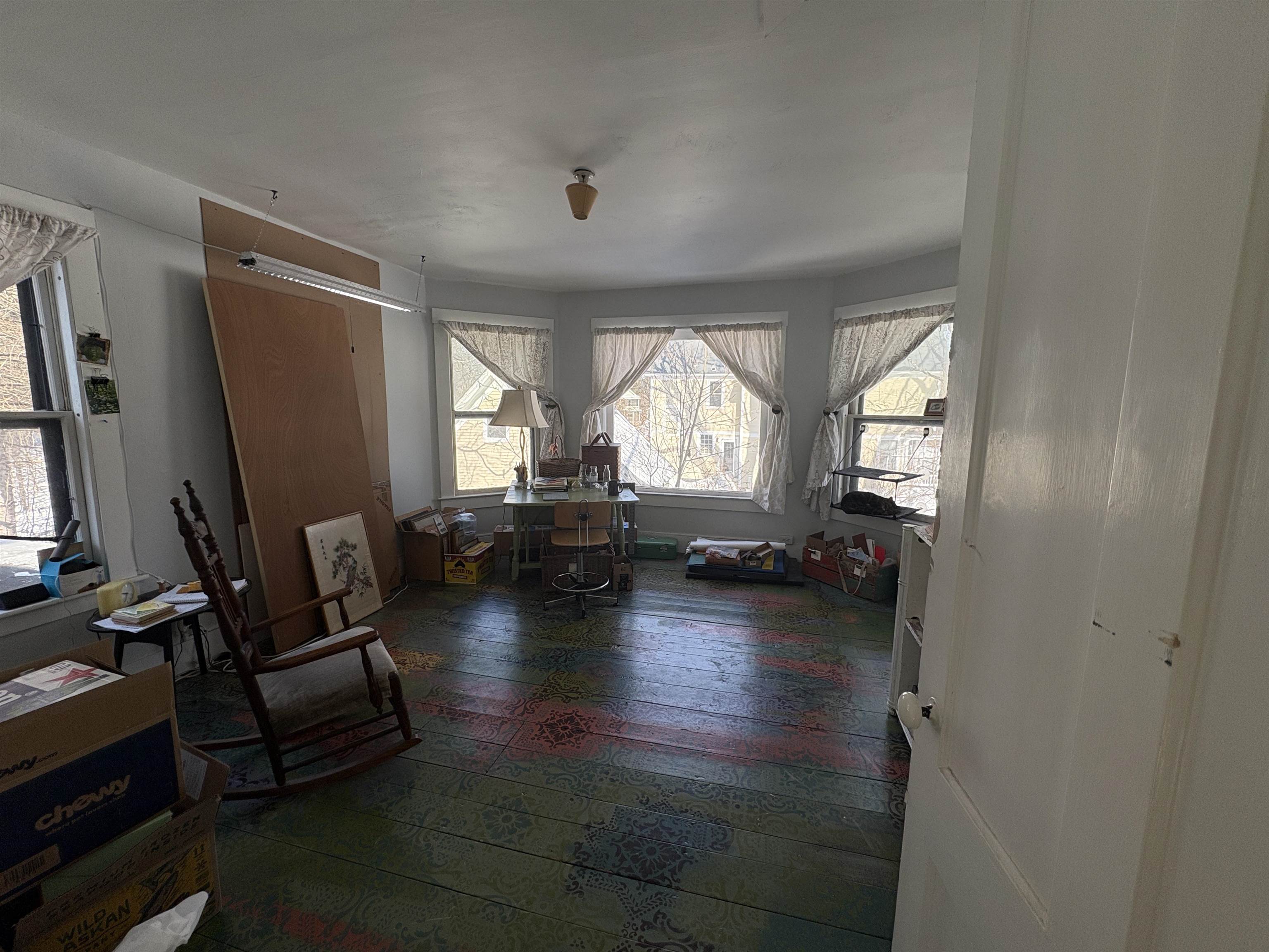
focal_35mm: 14
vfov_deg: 85.7
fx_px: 513
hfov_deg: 102.1
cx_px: 634
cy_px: 476
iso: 64
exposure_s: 1/324
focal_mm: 2.22
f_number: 2.2
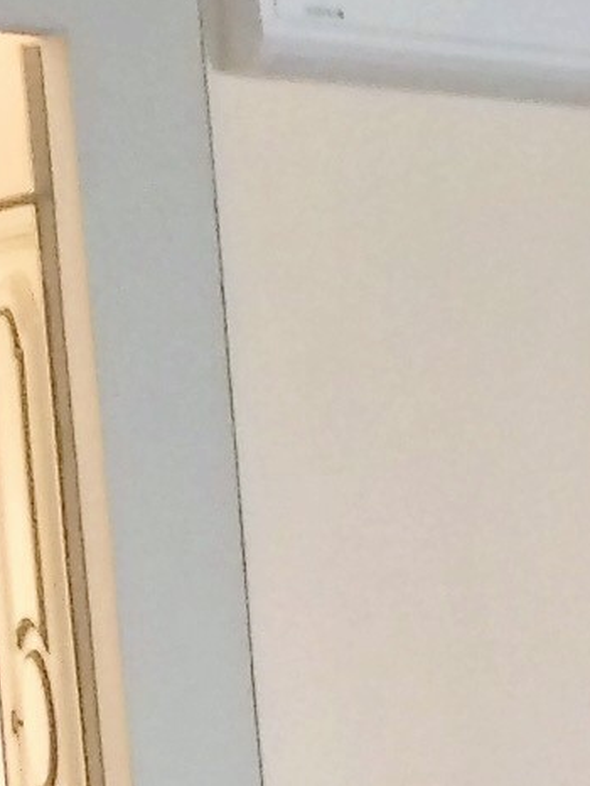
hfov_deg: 5.9
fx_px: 5245
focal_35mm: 231
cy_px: 1865
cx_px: 1923
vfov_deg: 7.9
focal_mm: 4.12
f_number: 2.4
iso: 250
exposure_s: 1/20
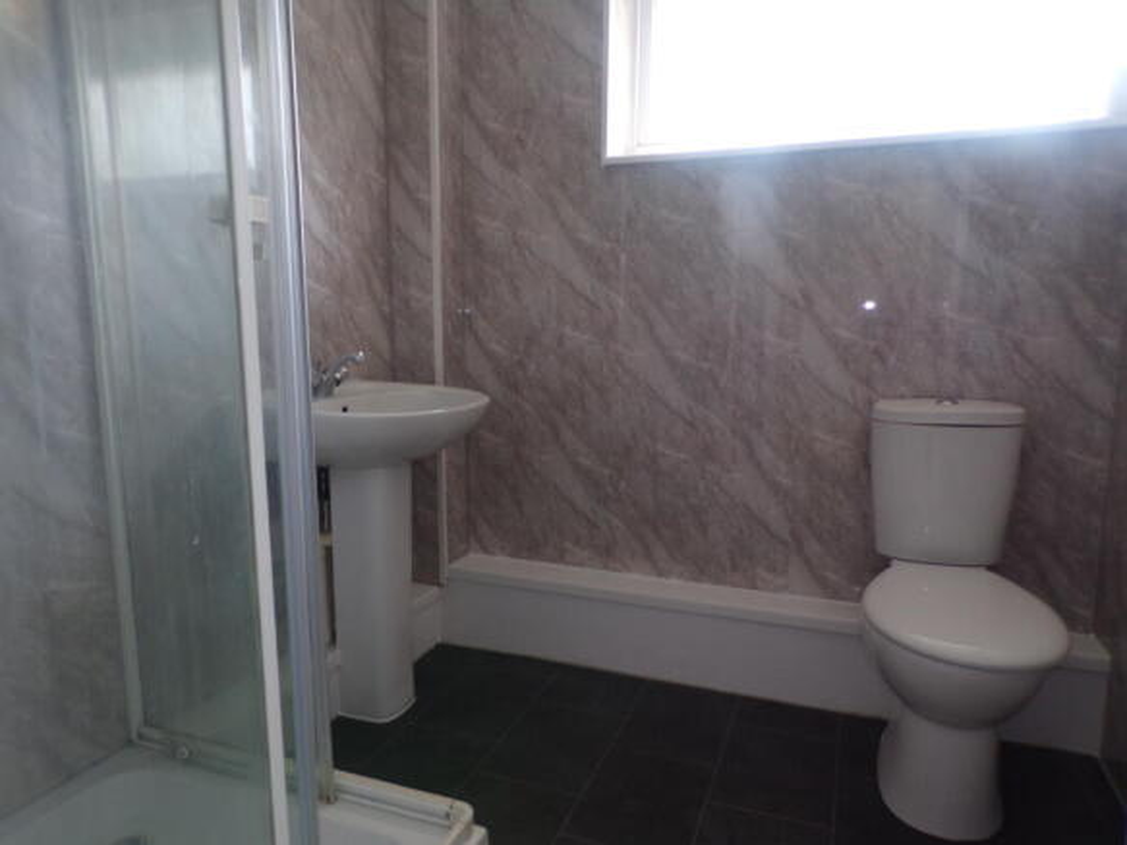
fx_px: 781
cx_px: 564
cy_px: 422
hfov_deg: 71.6
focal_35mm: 24
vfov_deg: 56.8
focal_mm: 4.3
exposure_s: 1/50
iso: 80
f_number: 3
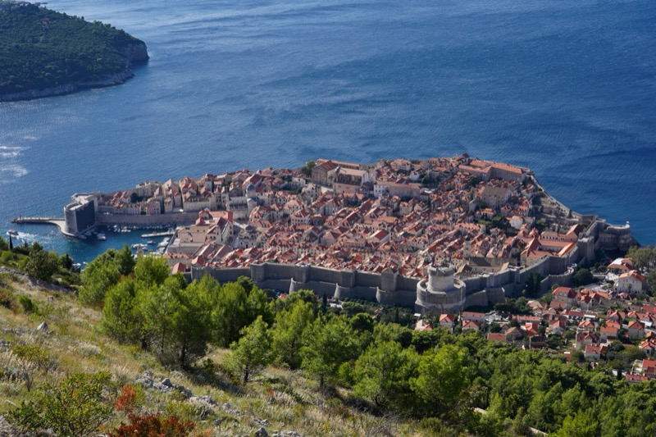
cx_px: 328
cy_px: 218
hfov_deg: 35.6
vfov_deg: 24.2
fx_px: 1020
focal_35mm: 56
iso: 500
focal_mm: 56
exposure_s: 1/320
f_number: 16
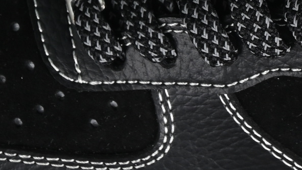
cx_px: 302
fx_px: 2964
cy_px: -135
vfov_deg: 3.3
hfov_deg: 5.8
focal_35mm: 370
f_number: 6.3
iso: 160
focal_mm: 50
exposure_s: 1/40
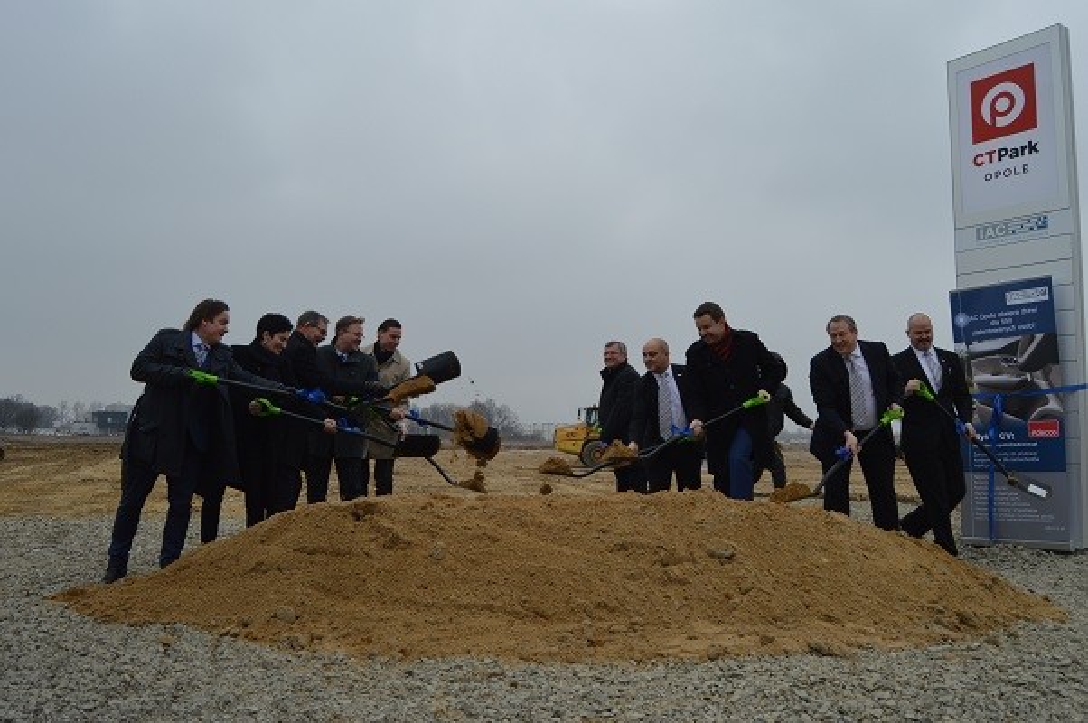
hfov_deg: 67.4
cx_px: 544
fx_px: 815
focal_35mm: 27
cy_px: 362
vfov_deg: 47.8
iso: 100
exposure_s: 1/125
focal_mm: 18
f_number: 5.6
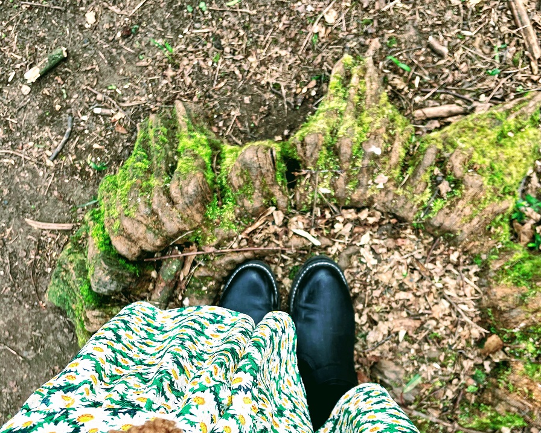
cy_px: 283
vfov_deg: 42.9
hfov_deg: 52.8
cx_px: 271
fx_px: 544
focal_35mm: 34
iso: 32
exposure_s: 1/274
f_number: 1.6
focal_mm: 4.2
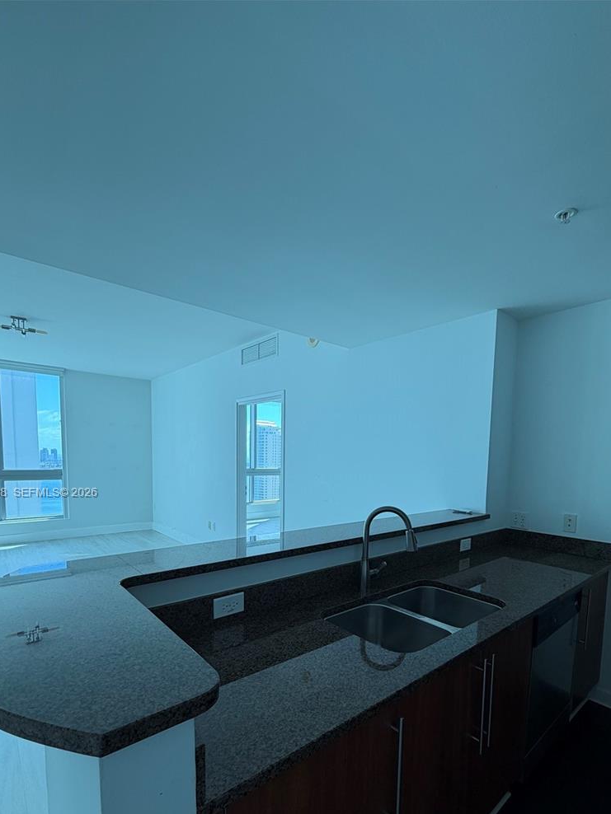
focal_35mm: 17
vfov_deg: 89.7
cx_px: 316
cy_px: 494
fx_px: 400
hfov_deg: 74.7
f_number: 2.2
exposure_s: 1/154
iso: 40
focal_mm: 2.22
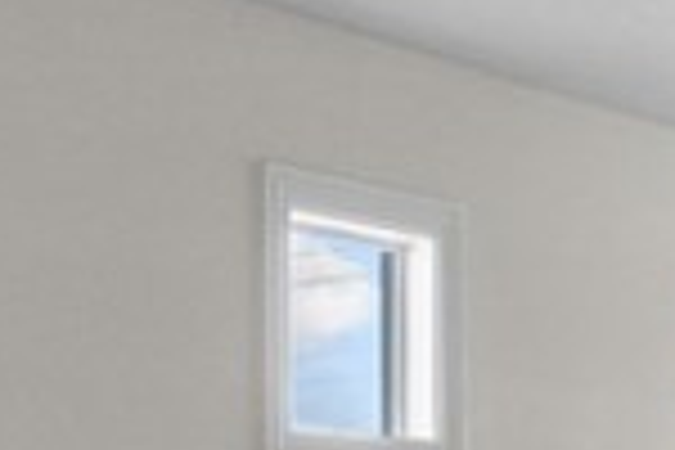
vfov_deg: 12.0
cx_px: 225
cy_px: 655
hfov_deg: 18.7
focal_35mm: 109
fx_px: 2044
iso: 2000
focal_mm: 16
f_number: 8
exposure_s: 1/20
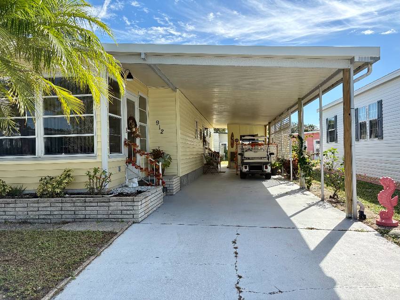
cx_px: 200
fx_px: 300
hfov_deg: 67.3
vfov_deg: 53.0
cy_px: 150
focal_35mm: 26
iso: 50
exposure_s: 1/2639
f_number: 1.6
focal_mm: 5.96
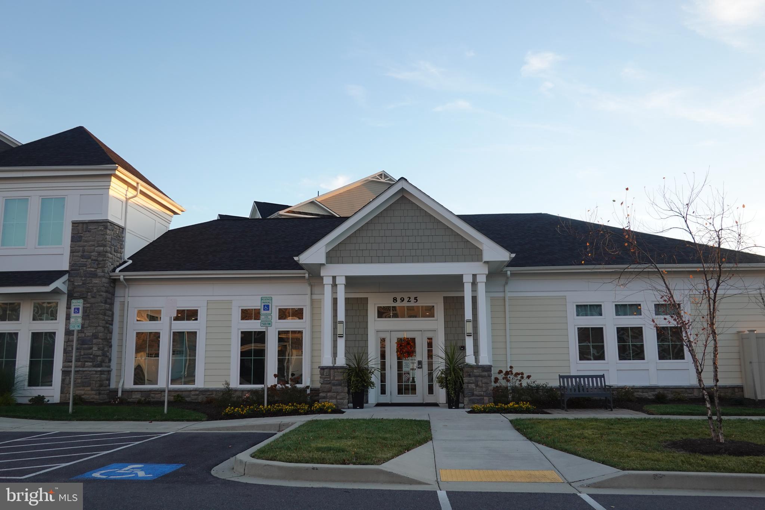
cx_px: 382
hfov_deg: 60.3
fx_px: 659
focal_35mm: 31
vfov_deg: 42.3
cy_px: 255
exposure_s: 1/125
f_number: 3.5
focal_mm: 11.52
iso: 100
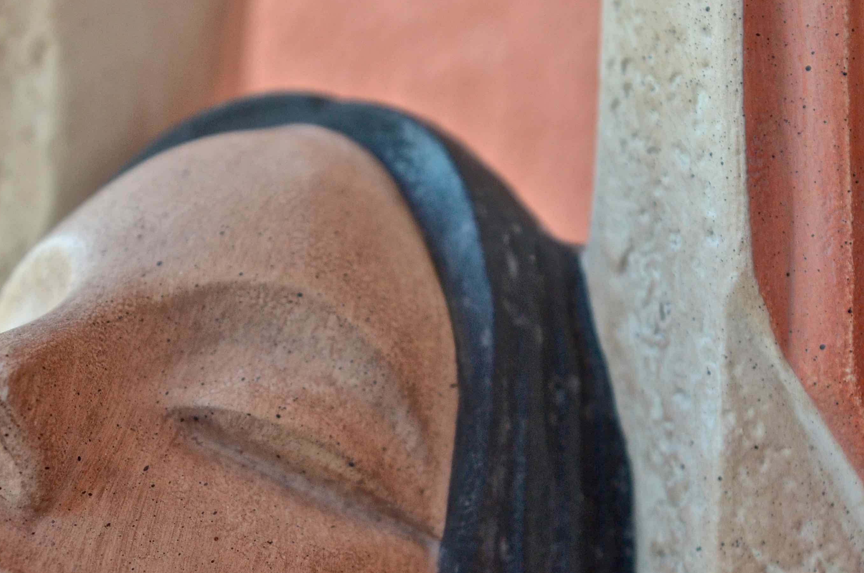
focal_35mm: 76
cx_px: 326
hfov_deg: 26.6
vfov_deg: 17.6
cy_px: 501
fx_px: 1820
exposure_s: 1/200
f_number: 5.6
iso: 800
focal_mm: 28
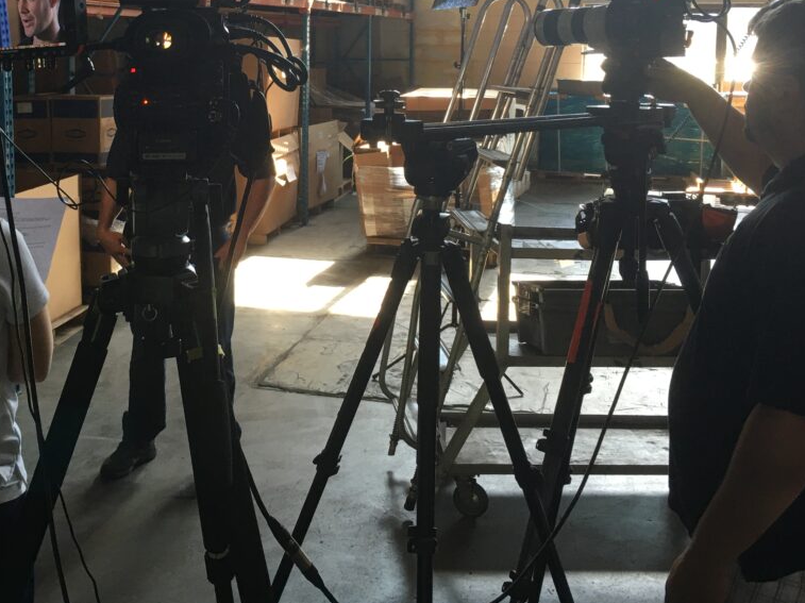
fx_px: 1069
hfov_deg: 40.8
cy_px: 128
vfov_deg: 30.8
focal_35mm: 46
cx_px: 273
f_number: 2.2
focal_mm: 4.15
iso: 25
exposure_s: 1/30
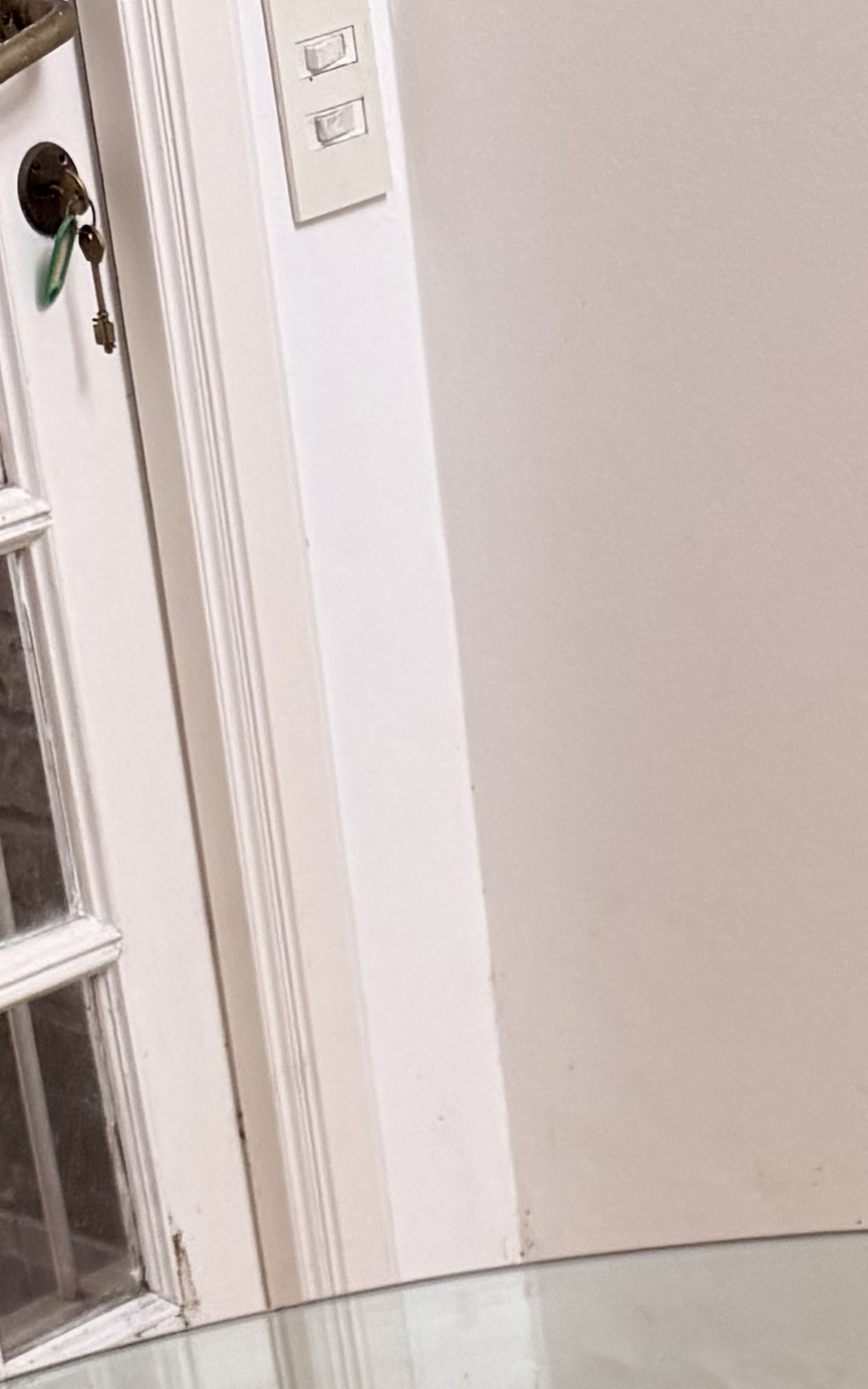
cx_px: 927
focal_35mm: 105
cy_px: 2634
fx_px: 3974
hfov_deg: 12.3
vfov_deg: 16.1
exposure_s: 1/121
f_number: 1.78
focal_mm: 6.76
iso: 160
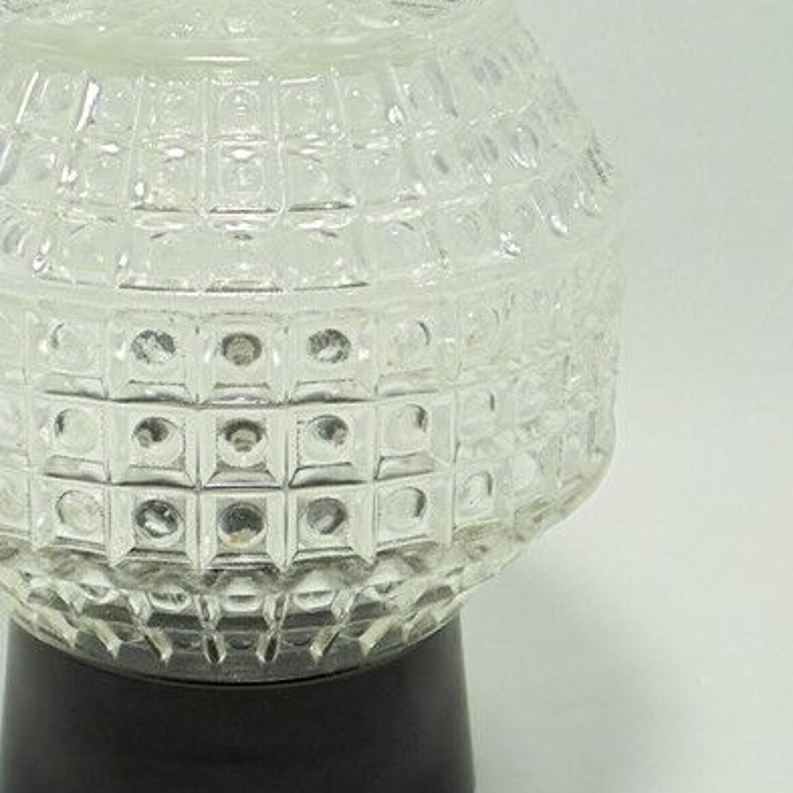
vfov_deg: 19.9
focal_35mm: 87
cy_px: 398
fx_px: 2255
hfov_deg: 19.9
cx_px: 245
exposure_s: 1/80
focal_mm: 7.8
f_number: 4.5
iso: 100
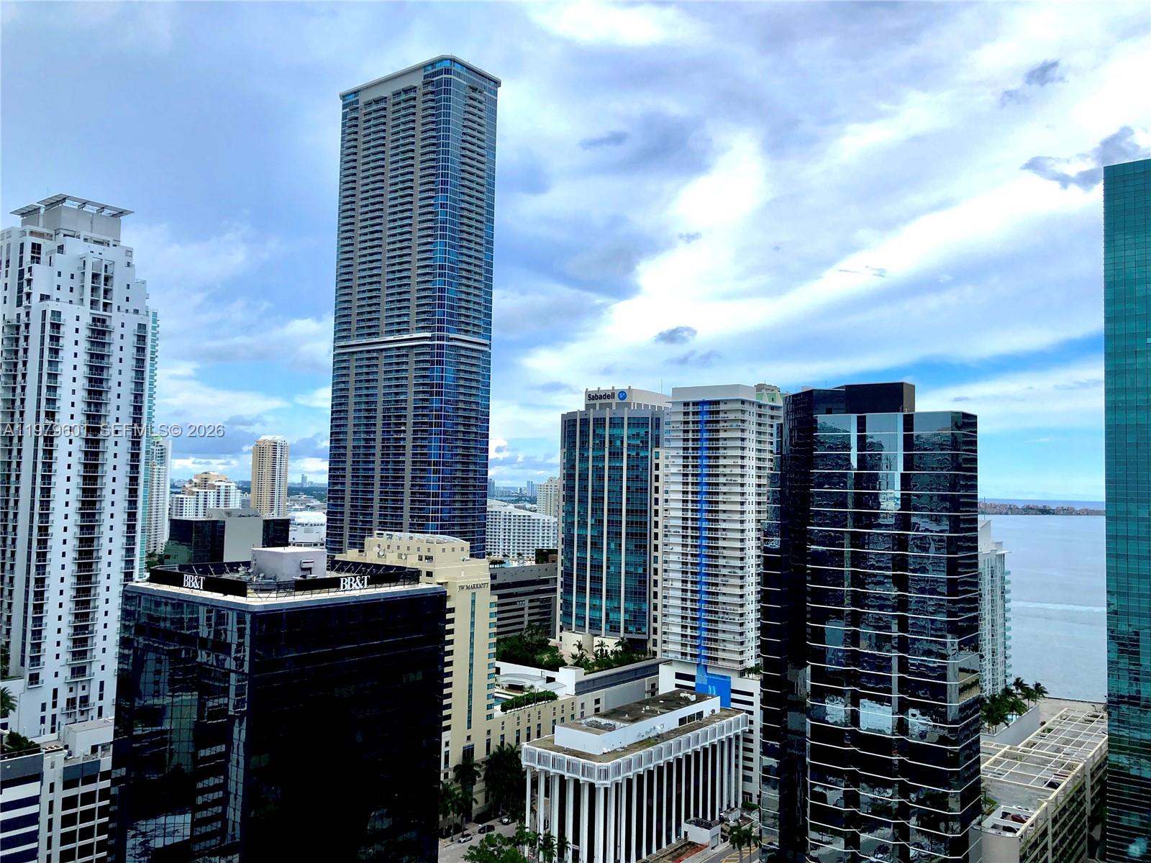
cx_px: 576
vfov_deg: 49.7
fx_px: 931
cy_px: 432
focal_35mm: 28
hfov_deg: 63.4
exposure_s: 1/1799
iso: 20
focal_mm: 4
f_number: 1.8
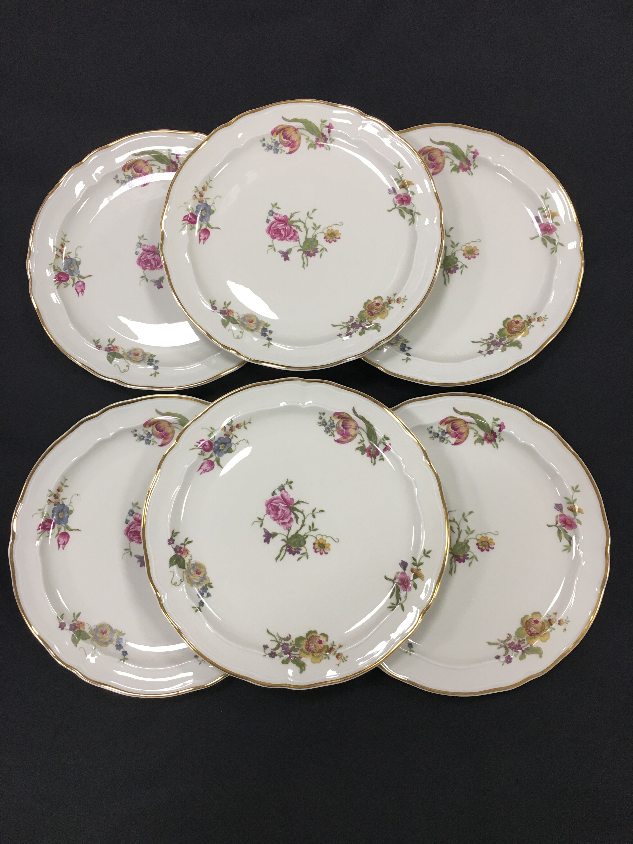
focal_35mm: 29
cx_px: 316
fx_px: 707
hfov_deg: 48.2
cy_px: 422
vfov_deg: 61.7
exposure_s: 1/33
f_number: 2.2
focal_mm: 4.15
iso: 50
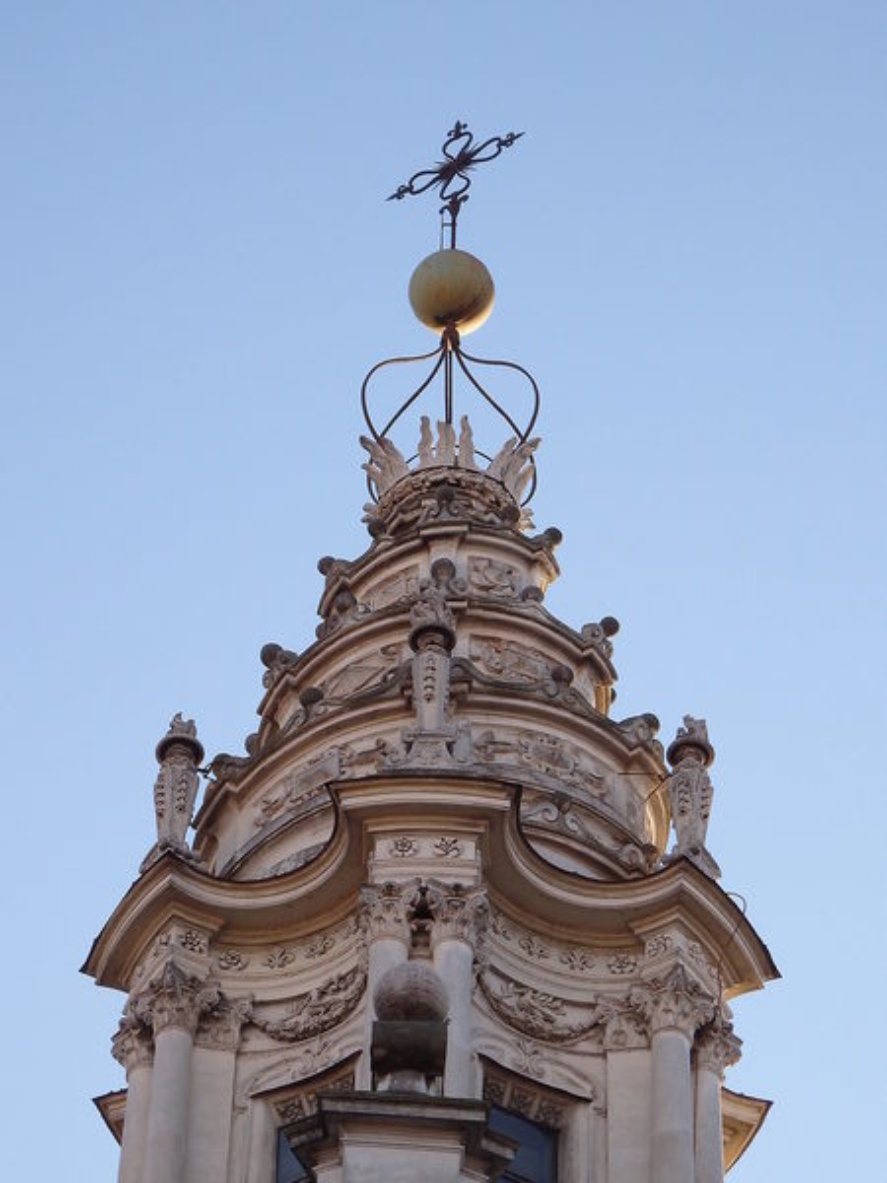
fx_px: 4783
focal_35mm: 140
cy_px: 592
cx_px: 444
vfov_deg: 14.1
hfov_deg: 10.6
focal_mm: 25.1
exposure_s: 1/200
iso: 160
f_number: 5.4
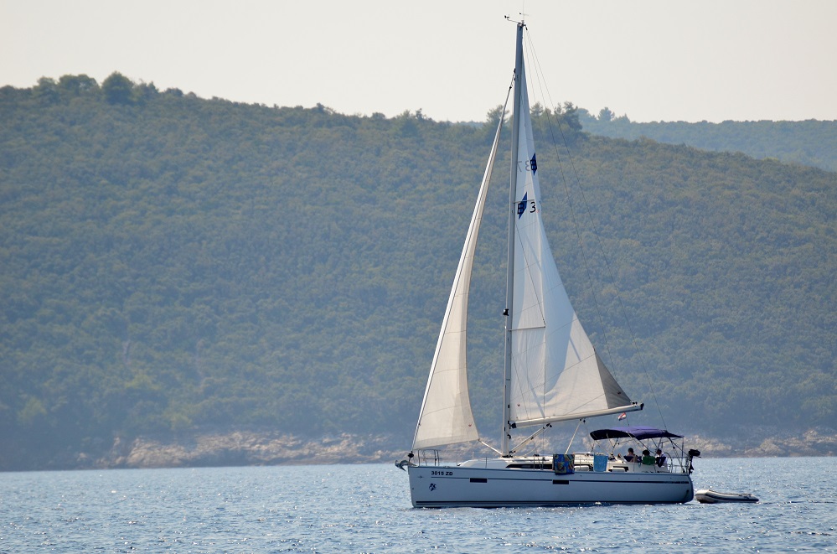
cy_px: 277
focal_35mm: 450
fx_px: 10438
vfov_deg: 3.0
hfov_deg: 4.6
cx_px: 418
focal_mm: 300
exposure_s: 1/1600
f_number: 5.6
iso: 400
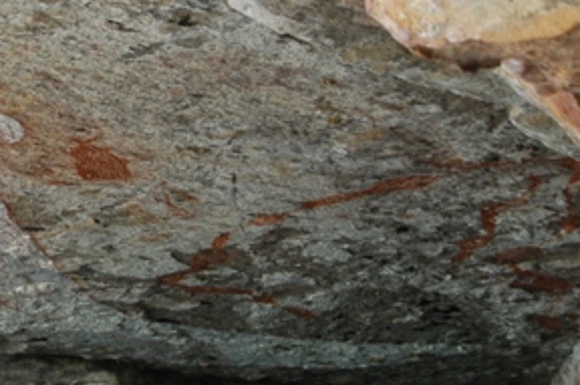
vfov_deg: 9.9
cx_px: -143
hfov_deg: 14.4
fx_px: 2208
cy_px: 129
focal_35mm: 137
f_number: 5.6
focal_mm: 35
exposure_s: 1/40
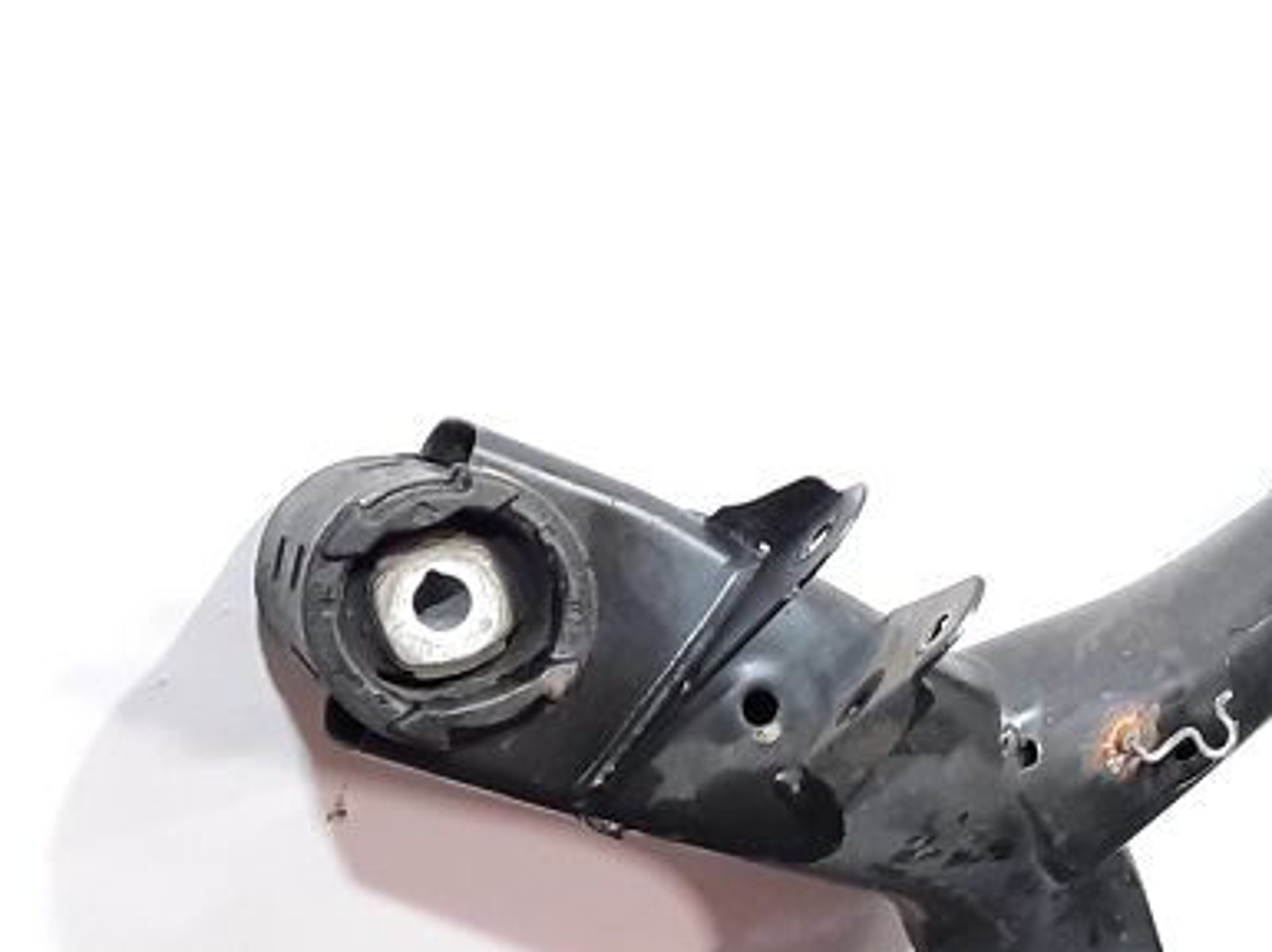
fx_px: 2864
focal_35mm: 78
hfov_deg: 23.2
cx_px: 1470
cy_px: 790
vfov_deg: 18.7
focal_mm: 4.6
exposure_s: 1/33
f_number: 2
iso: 250
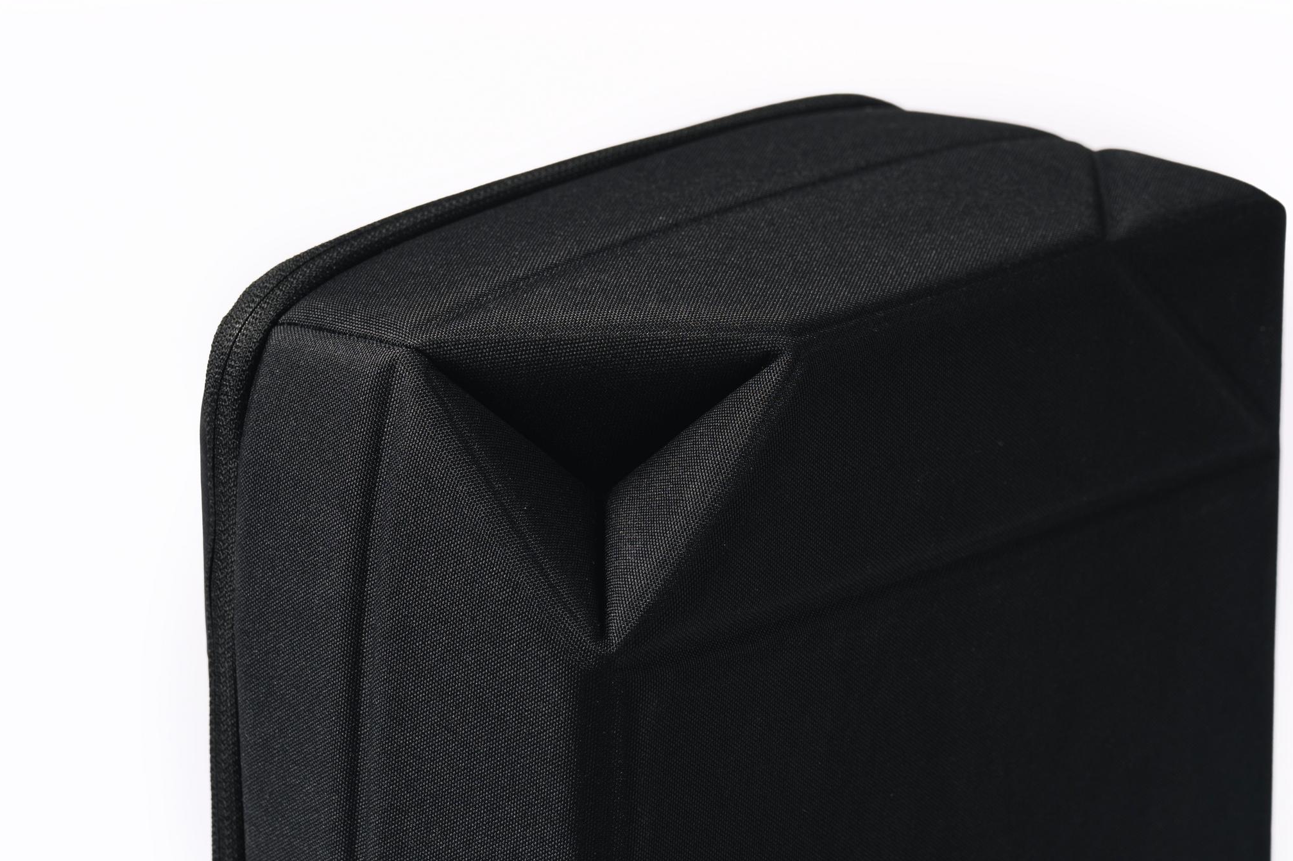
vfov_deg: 5.7
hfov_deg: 8.5
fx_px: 8724
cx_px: 757
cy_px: 424
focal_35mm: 243
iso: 200
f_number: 8
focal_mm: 200
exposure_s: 1/200
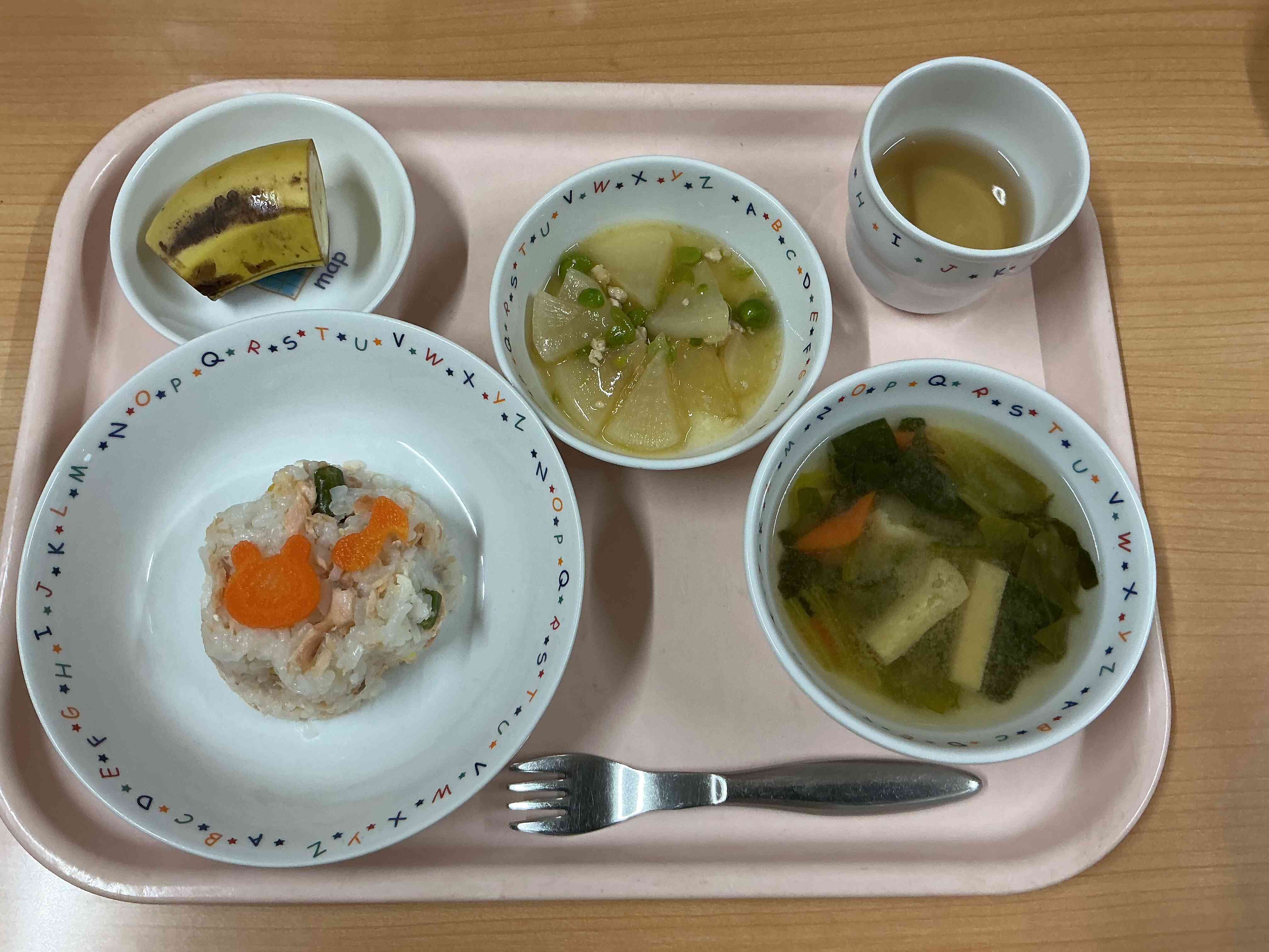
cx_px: 634
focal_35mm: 29
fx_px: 1063
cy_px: 476
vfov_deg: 48.2
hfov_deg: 61.7
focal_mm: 3
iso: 64
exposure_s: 1/100
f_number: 1.8
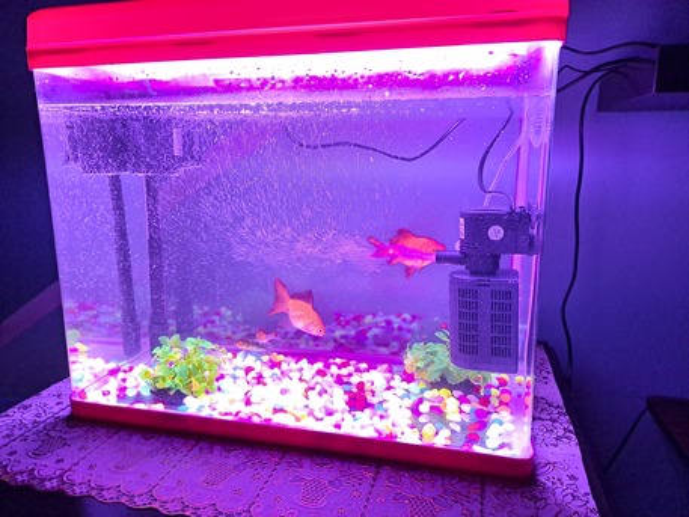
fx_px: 498
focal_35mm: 25
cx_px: 344
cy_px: 258
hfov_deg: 69.4
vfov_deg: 54.9
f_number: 1.8
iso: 320
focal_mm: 4.65
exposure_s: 1/33
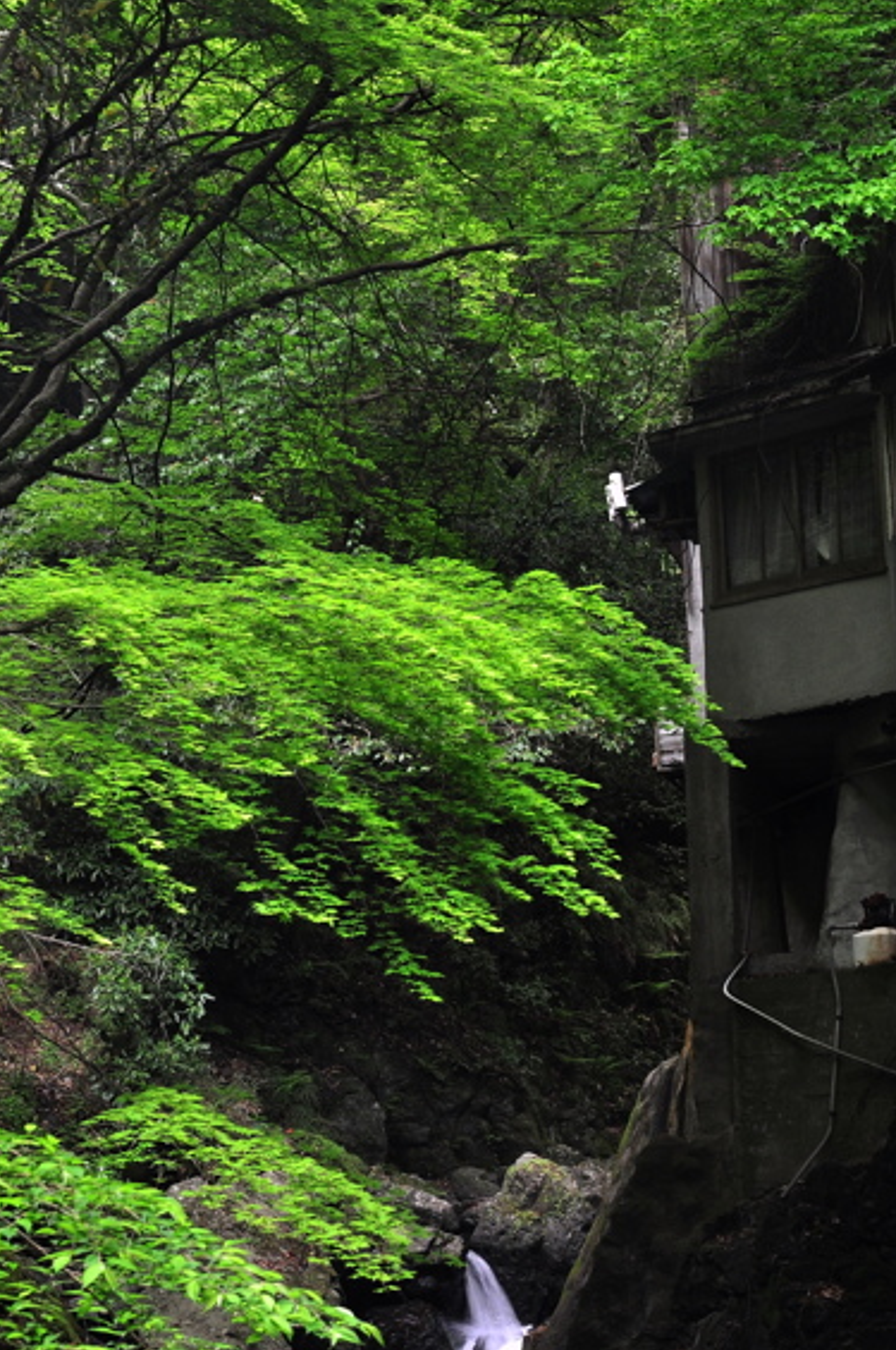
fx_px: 3258
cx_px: 800
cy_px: 853
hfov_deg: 15.5
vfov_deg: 23.3
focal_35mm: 87
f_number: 8
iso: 200
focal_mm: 32
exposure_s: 1/10
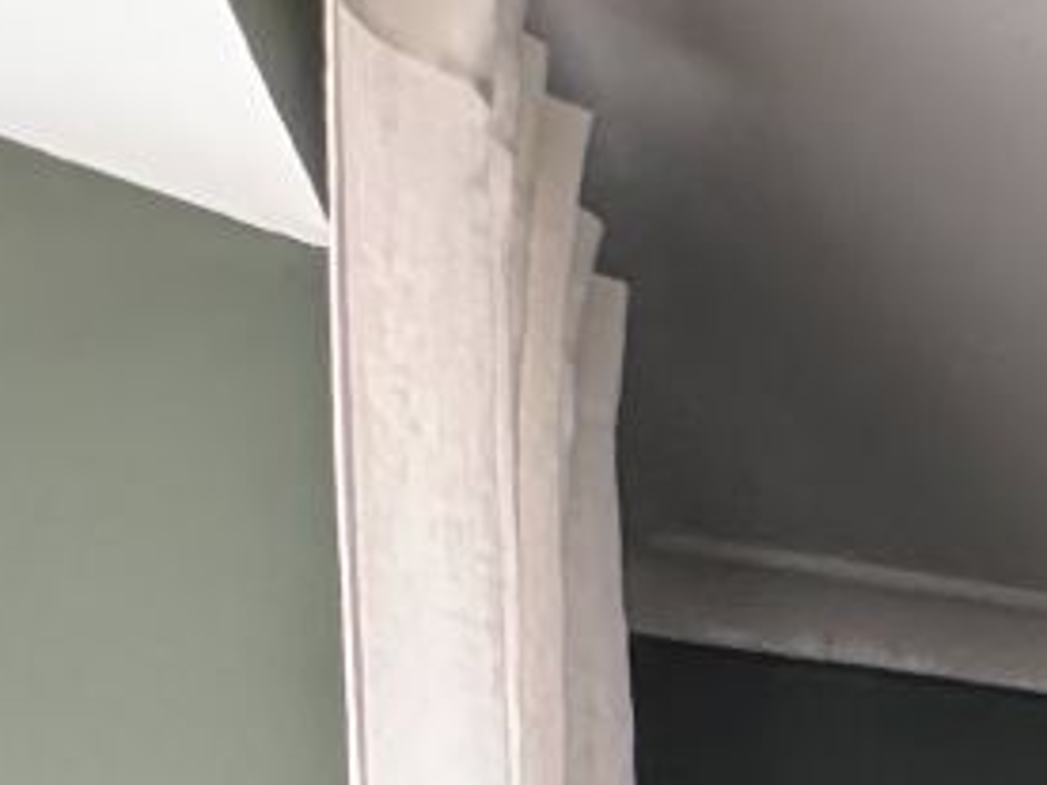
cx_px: 2644
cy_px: 2124
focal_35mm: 104
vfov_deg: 11.0
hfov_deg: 13.1
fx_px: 3146
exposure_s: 1/60
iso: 500
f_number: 2.2
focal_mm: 2.22
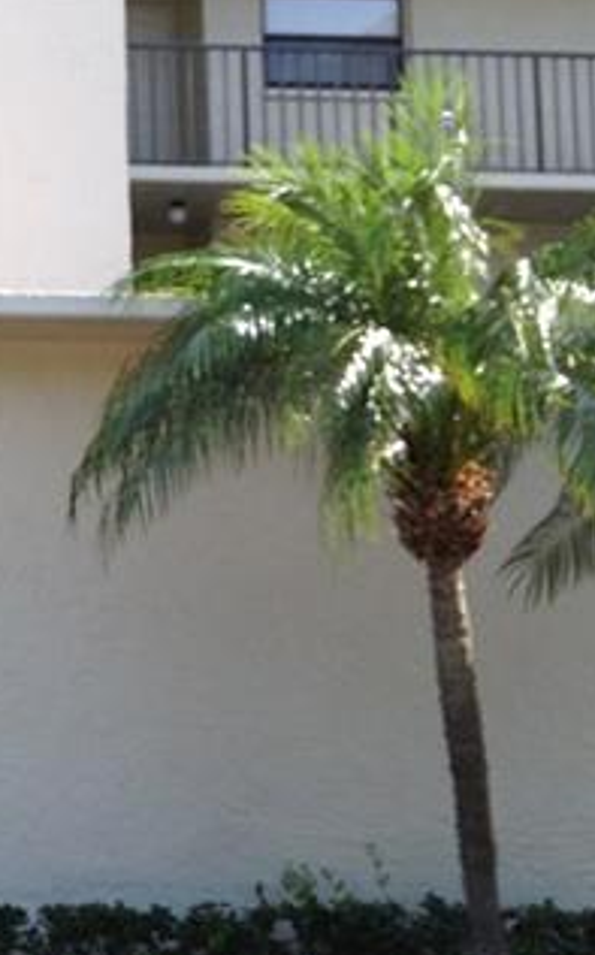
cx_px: -359
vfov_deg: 22.0
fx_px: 2443
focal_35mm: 94
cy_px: 311
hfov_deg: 13.0
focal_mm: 4.28
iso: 50
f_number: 2.4
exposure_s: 1/484
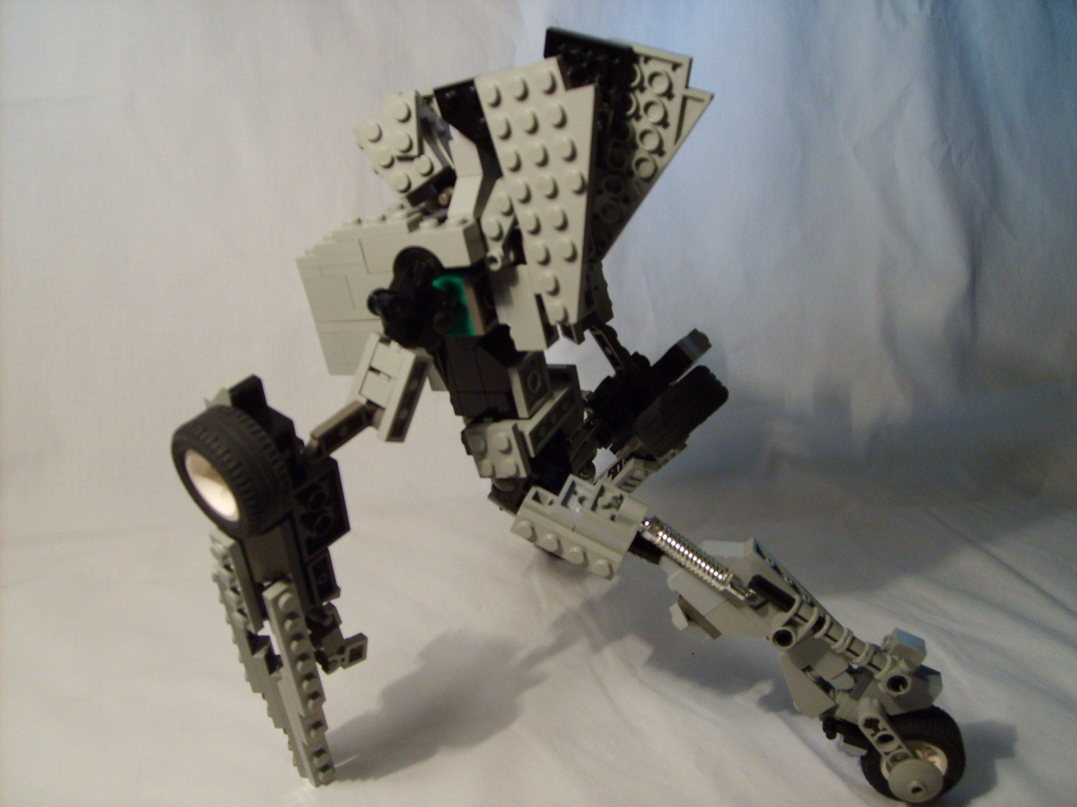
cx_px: 538
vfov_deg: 40.7
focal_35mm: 35
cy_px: 404
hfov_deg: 52.6
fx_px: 1089
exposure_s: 1/30
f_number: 2.8
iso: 120
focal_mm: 5.8
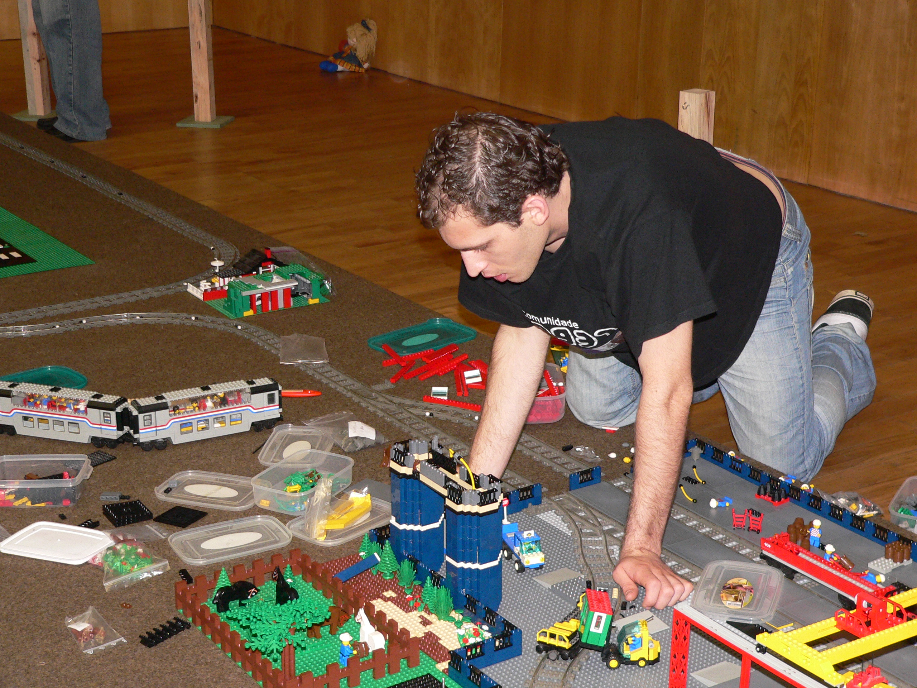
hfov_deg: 30.7
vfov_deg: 23.3
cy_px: 344
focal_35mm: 63
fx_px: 1669
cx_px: 458
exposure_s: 1/60
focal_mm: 10.5
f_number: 2.8
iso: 200
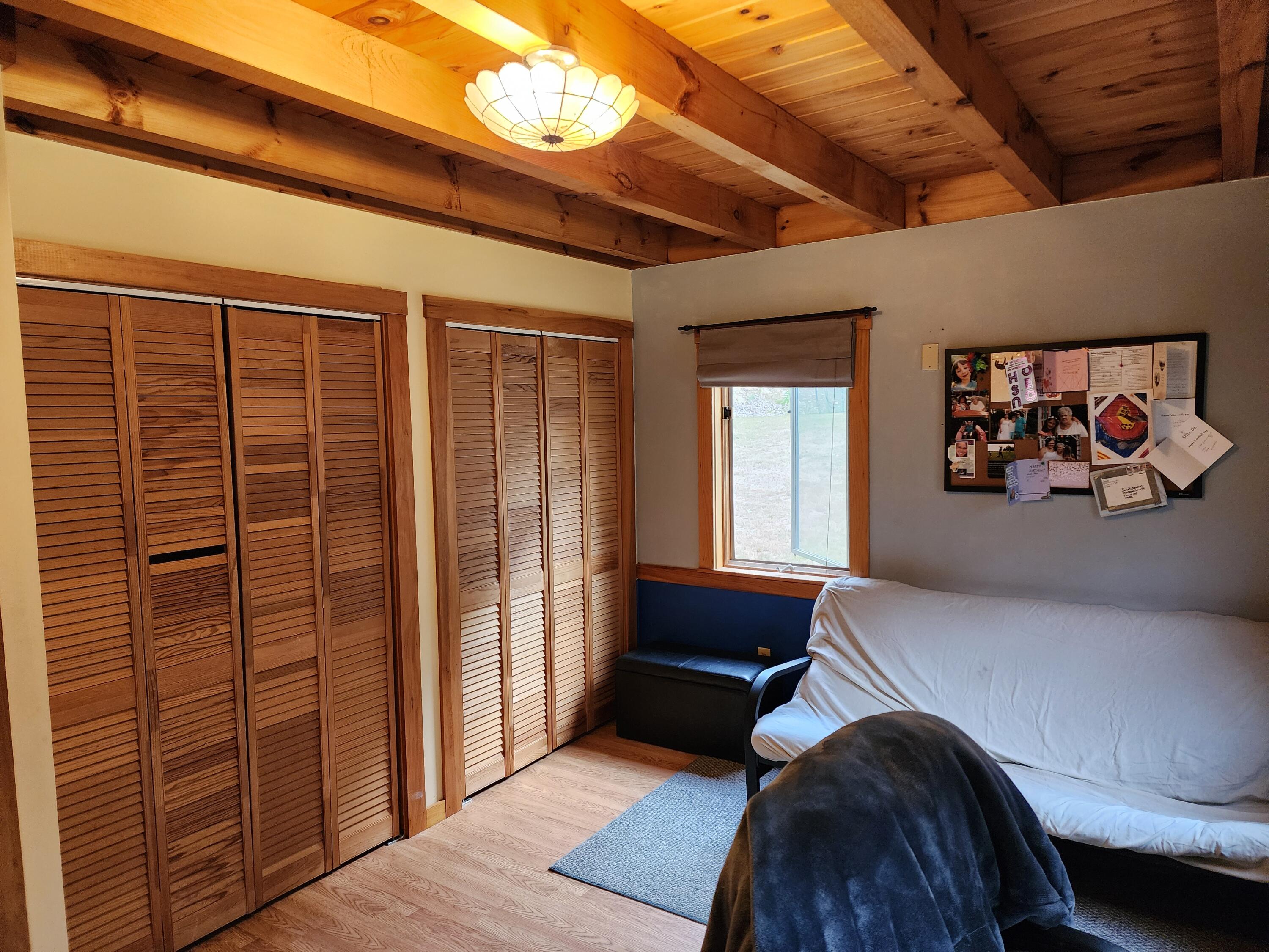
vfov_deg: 58.9
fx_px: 843
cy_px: 476
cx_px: 634
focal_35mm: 23
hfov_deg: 73.9
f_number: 1.8
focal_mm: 6.4
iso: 500
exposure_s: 1/120
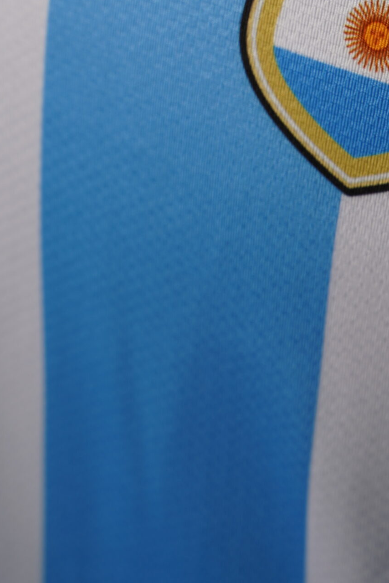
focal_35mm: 98
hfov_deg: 13.8
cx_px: 384
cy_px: 30
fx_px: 1587
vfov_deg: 20.3
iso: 160
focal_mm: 49
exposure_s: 1/50
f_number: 7.1
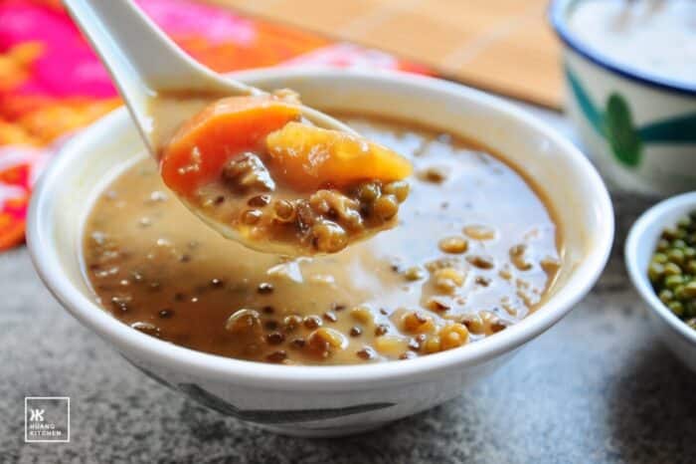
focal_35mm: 60
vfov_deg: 22.6
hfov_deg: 33.4
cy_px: 232
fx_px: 1159
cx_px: 348
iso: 160
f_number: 4.8
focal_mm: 40
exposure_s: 1/30
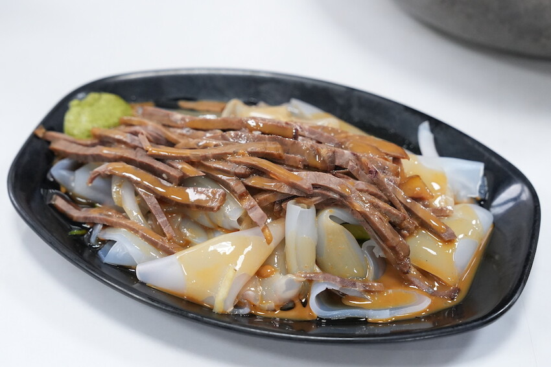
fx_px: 1147
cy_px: 184
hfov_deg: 27.0
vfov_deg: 18.2
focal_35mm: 75
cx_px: 276
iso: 4000
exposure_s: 1/100
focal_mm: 50
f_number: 4.5
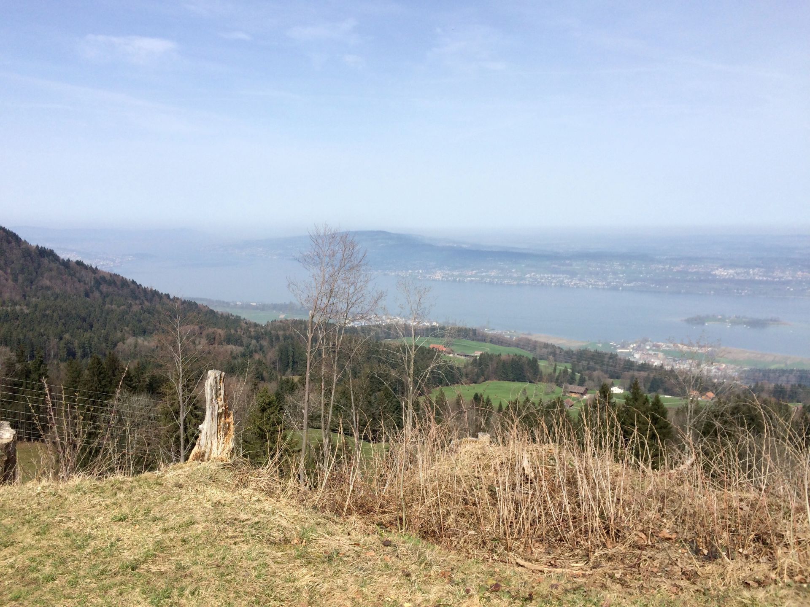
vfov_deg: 48.2
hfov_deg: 61.7
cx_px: 405
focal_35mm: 29
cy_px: 304
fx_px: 679
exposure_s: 1/2415
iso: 32
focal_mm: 4.15
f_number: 2.2
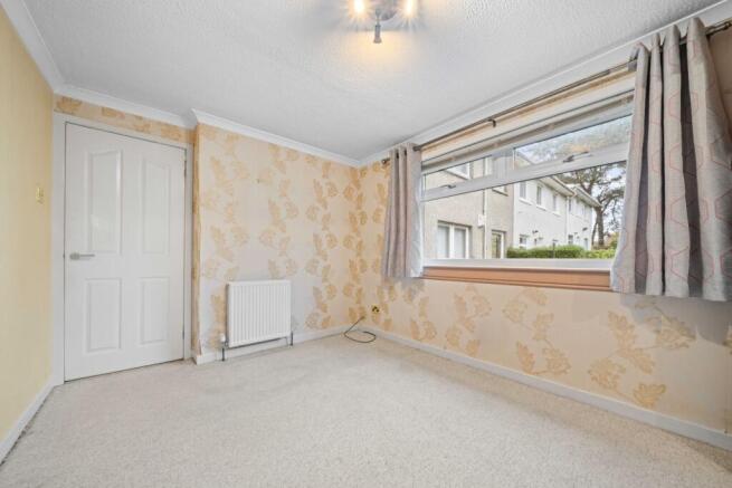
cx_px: 366
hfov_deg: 112.6
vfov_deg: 90.0
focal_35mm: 12
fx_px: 244
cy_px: 244
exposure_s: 2.5
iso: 800
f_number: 18
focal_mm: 12
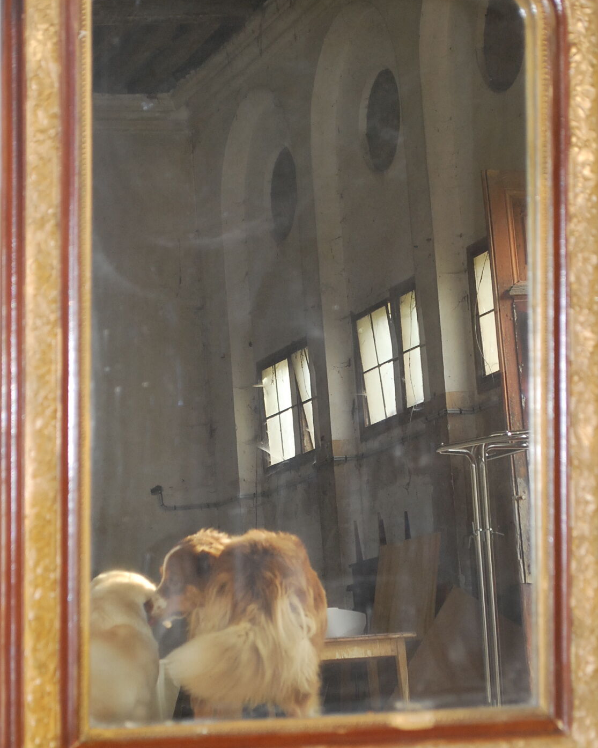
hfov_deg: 14.3
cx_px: 305
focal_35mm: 108
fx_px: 2382
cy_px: 375
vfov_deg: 17.8
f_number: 5.6
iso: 640
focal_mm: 55
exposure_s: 1/60
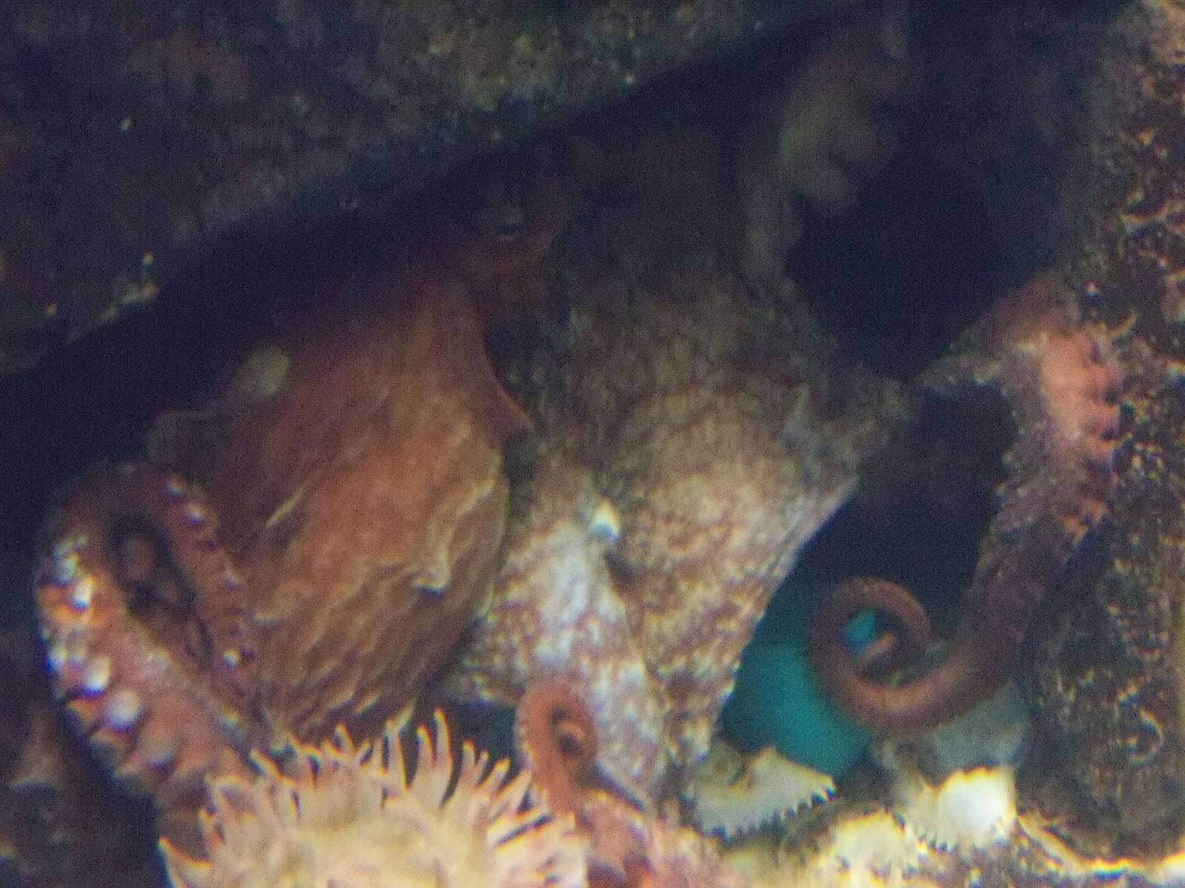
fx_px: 2396
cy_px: 444
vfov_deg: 21.0
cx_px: 592
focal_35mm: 70
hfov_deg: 27.8
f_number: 4.1
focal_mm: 12.3
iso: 1600
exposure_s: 1/2
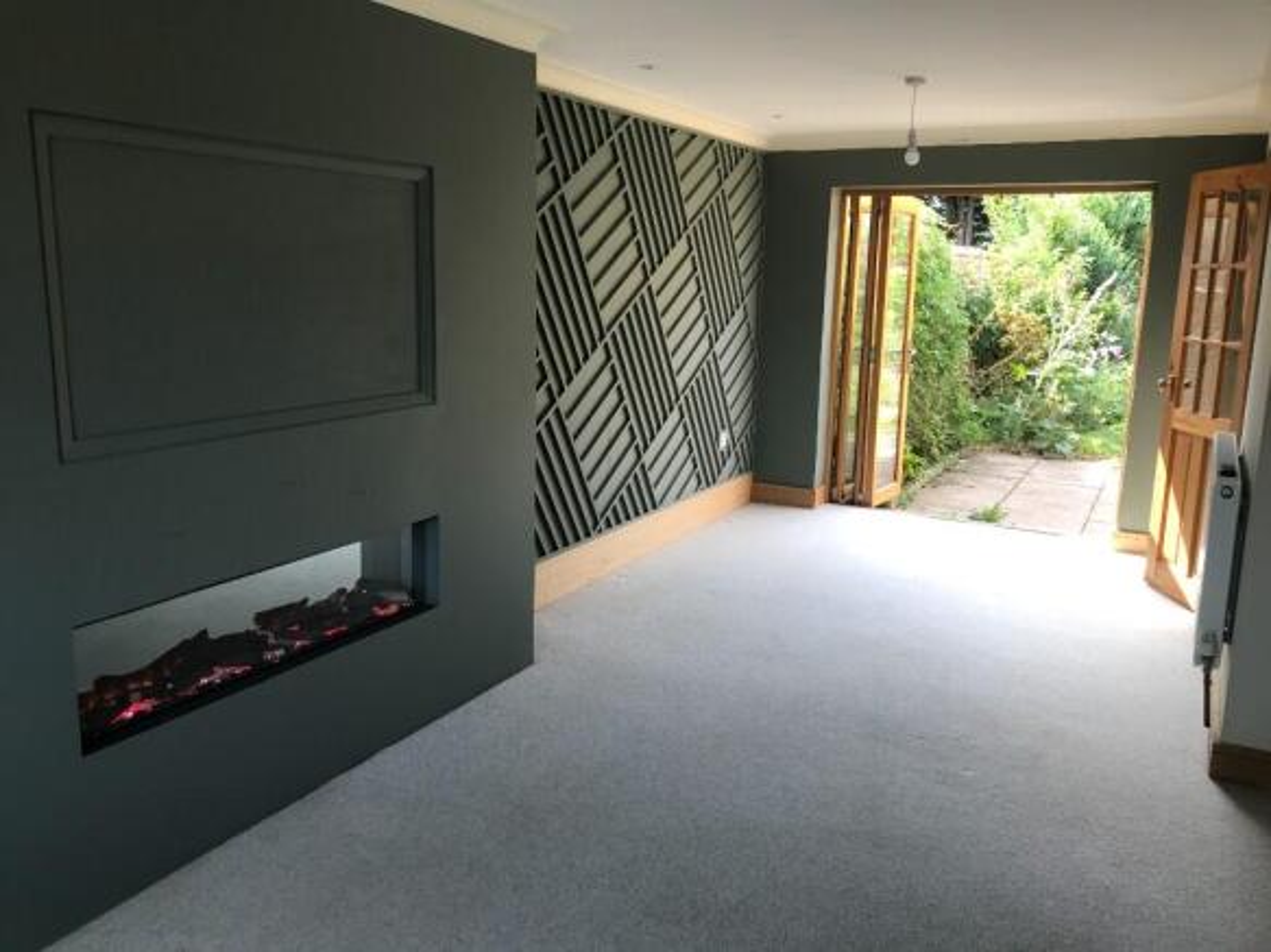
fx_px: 1028
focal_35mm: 28
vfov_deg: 49.7
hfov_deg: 63.5
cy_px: 476
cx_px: 636
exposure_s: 1/128
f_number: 1.8
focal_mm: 3.99
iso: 20
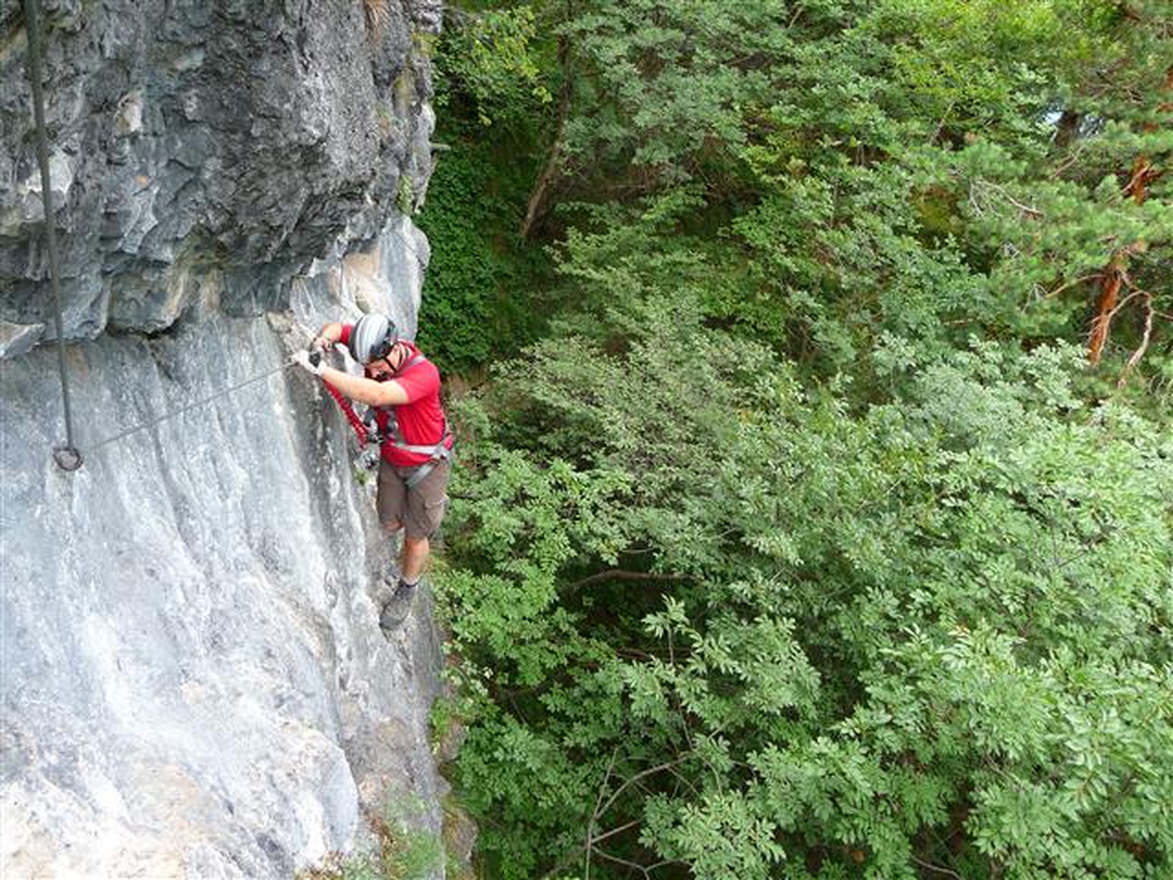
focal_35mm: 28
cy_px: 440
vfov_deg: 49.7
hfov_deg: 63.4
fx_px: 949
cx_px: 586
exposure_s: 1/60
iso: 100
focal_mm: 4.7
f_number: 3.3
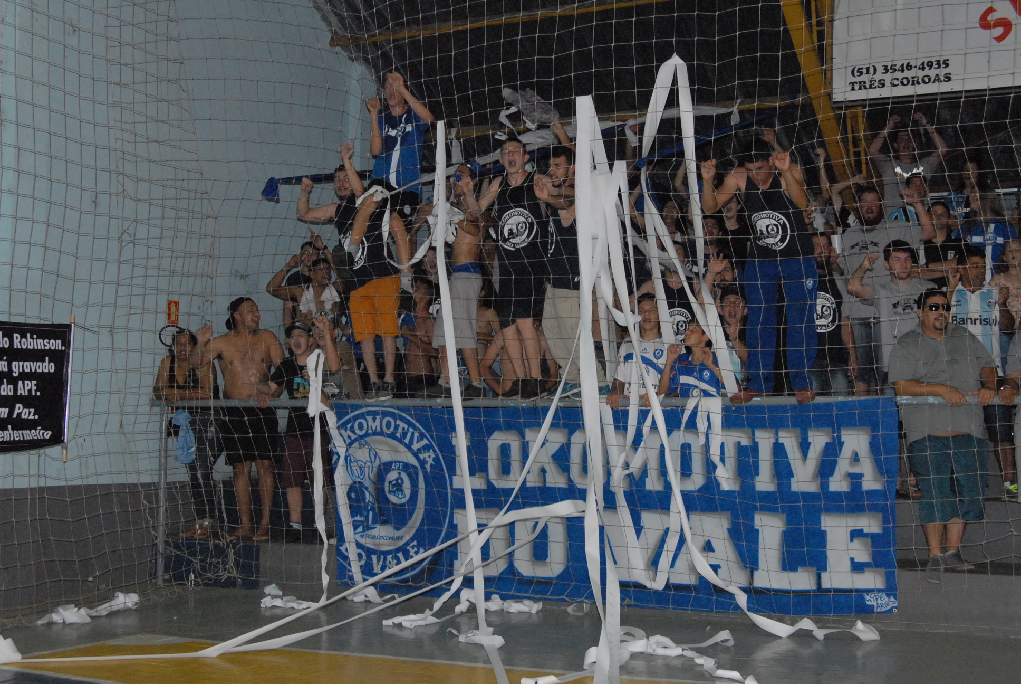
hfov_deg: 41.1
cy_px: 342
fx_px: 1363
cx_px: 510
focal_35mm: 48
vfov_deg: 28.2
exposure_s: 1/125
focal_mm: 32
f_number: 8
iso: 1600
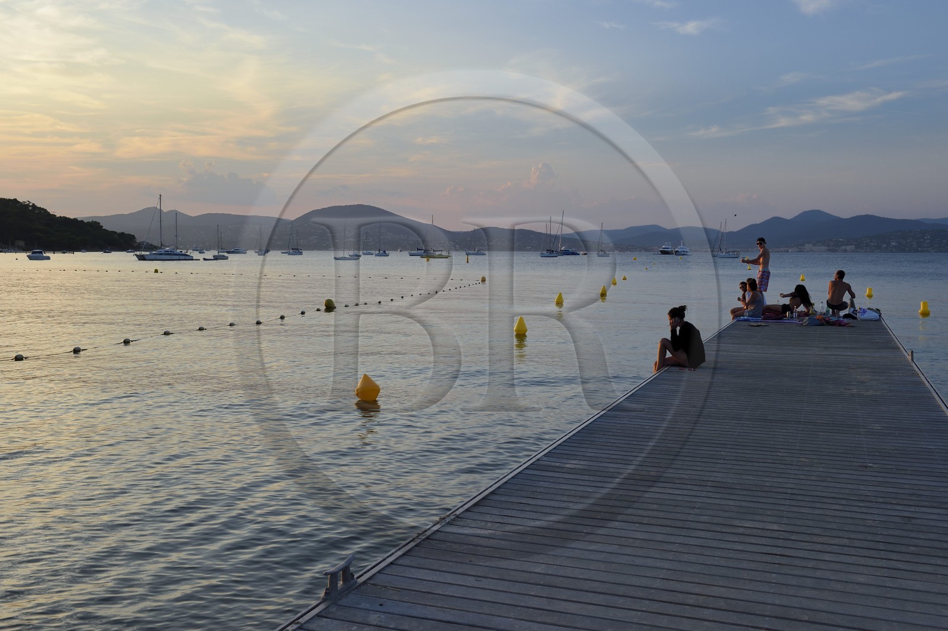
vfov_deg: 36.8
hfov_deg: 53.2
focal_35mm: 36
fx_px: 947
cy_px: 316
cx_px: 474
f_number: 9
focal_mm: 36
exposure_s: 1/200
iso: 200
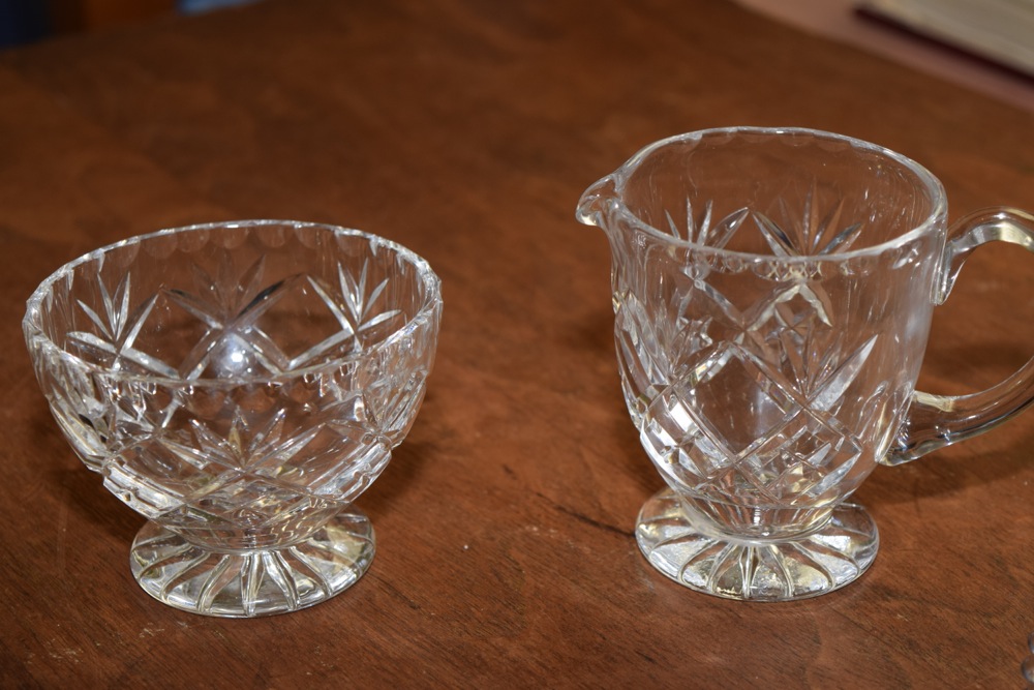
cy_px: 345
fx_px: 2370
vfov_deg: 16.6
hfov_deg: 24.6
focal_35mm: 82
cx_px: 517
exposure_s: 1/125
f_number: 5.6
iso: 360
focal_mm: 55
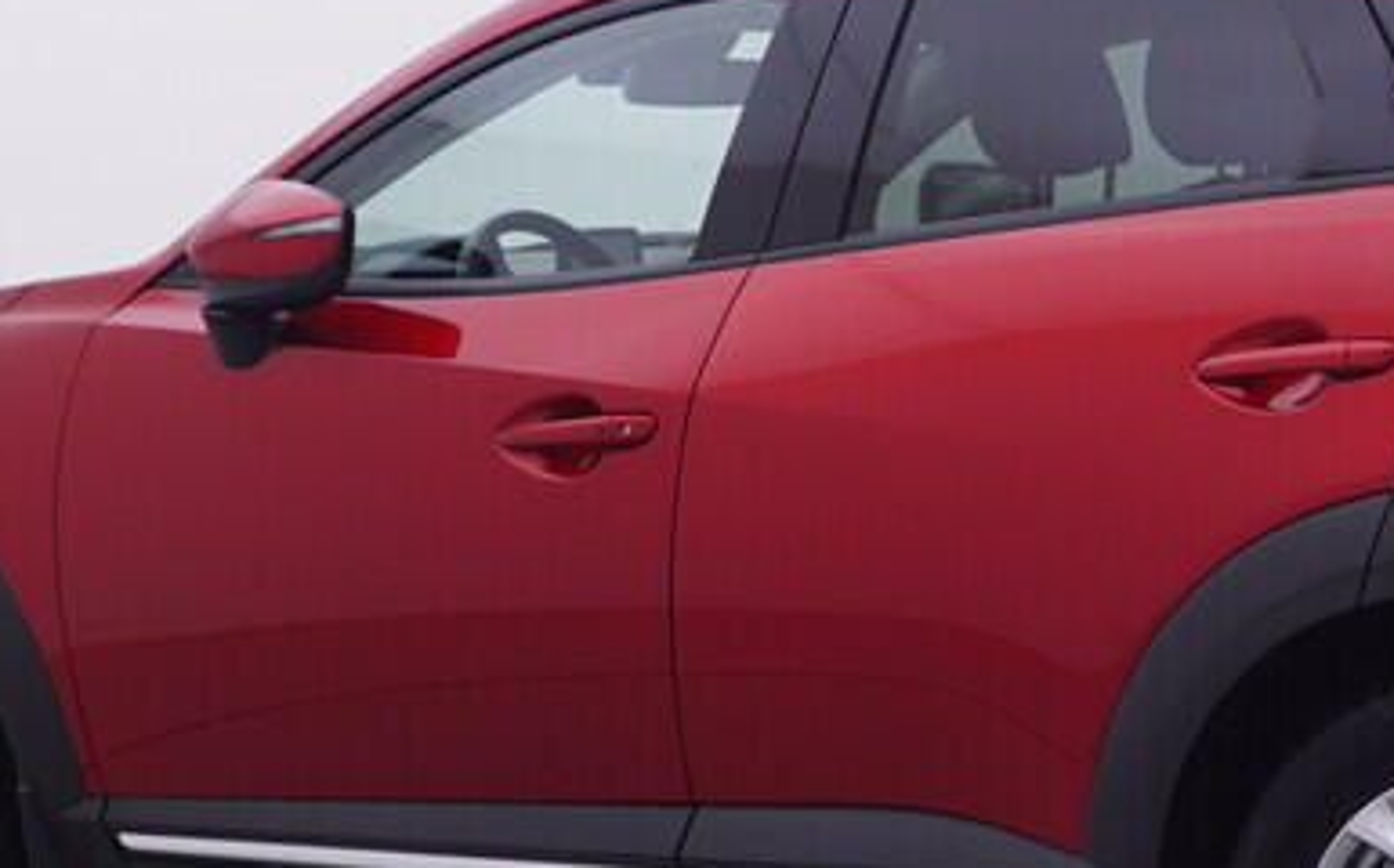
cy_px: 535
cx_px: 1151
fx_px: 3261
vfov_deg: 15.2
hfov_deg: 23.7
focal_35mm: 86
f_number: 5
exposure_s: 1/80
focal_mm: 15
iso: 200
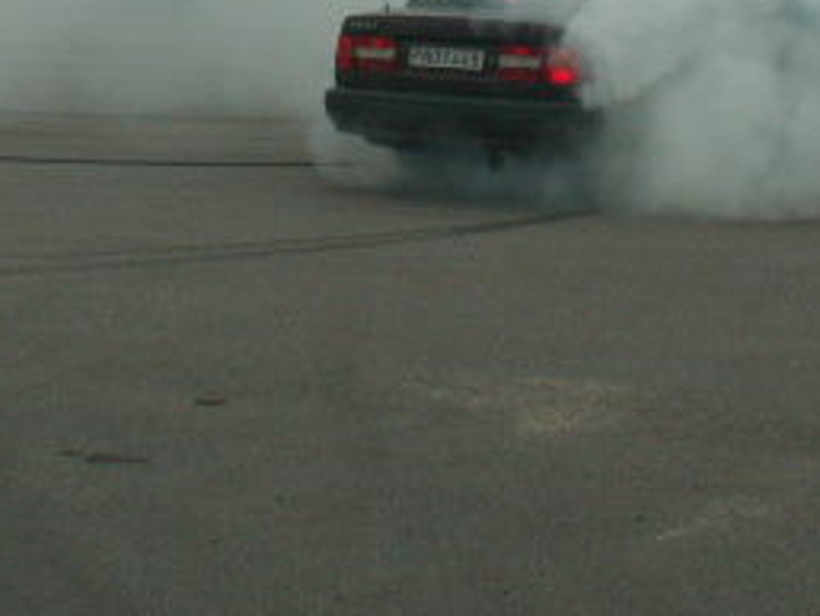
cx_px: 479
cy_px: -22
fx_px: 2062
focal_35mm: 87
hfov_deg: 22.5
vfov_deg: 16.6
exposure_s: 1/640
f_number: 4
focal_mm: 5.86
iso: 50
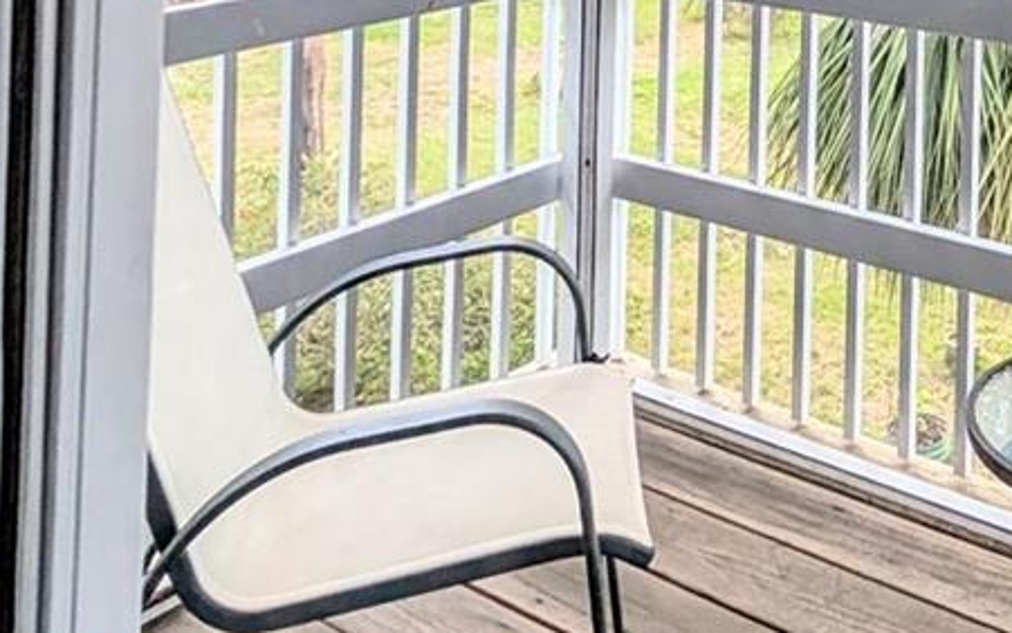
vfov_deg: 23.5
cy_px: -287
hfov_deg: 40.7
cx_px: 924
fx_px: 1241
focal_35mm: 45
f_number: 1.7
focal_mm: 2.02
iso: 56
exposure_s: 1/770
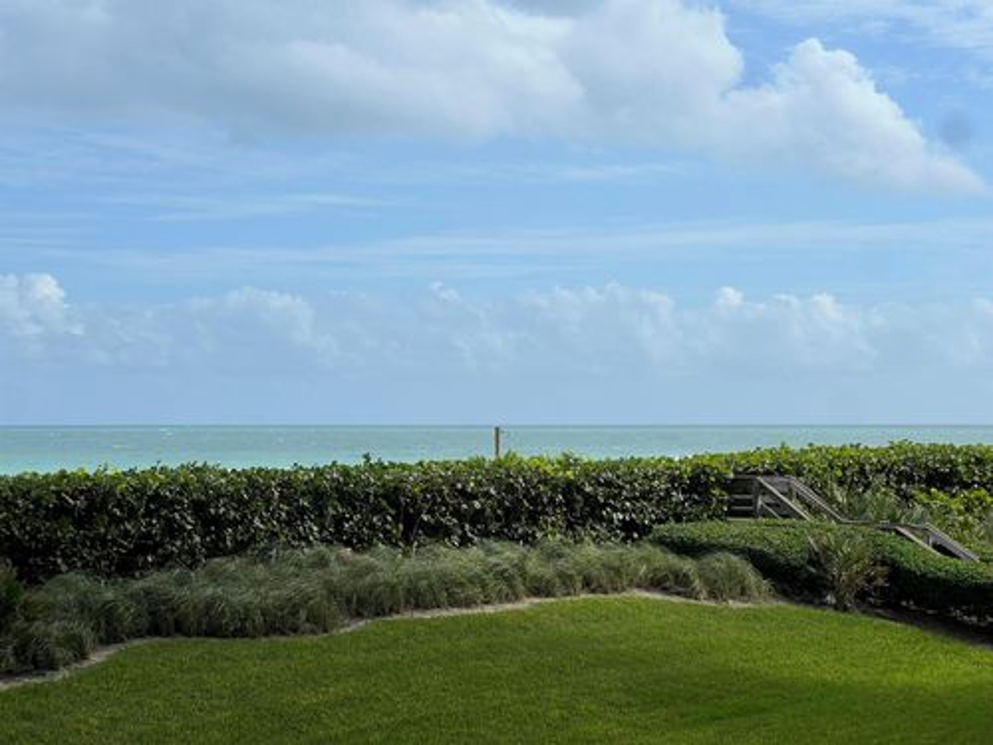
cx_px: 496
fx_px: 2209
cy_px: 372
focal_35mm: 77
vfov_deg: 19.1
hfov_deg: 25.3
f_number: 2.8
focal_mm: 9
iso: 32
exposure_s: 1/1376
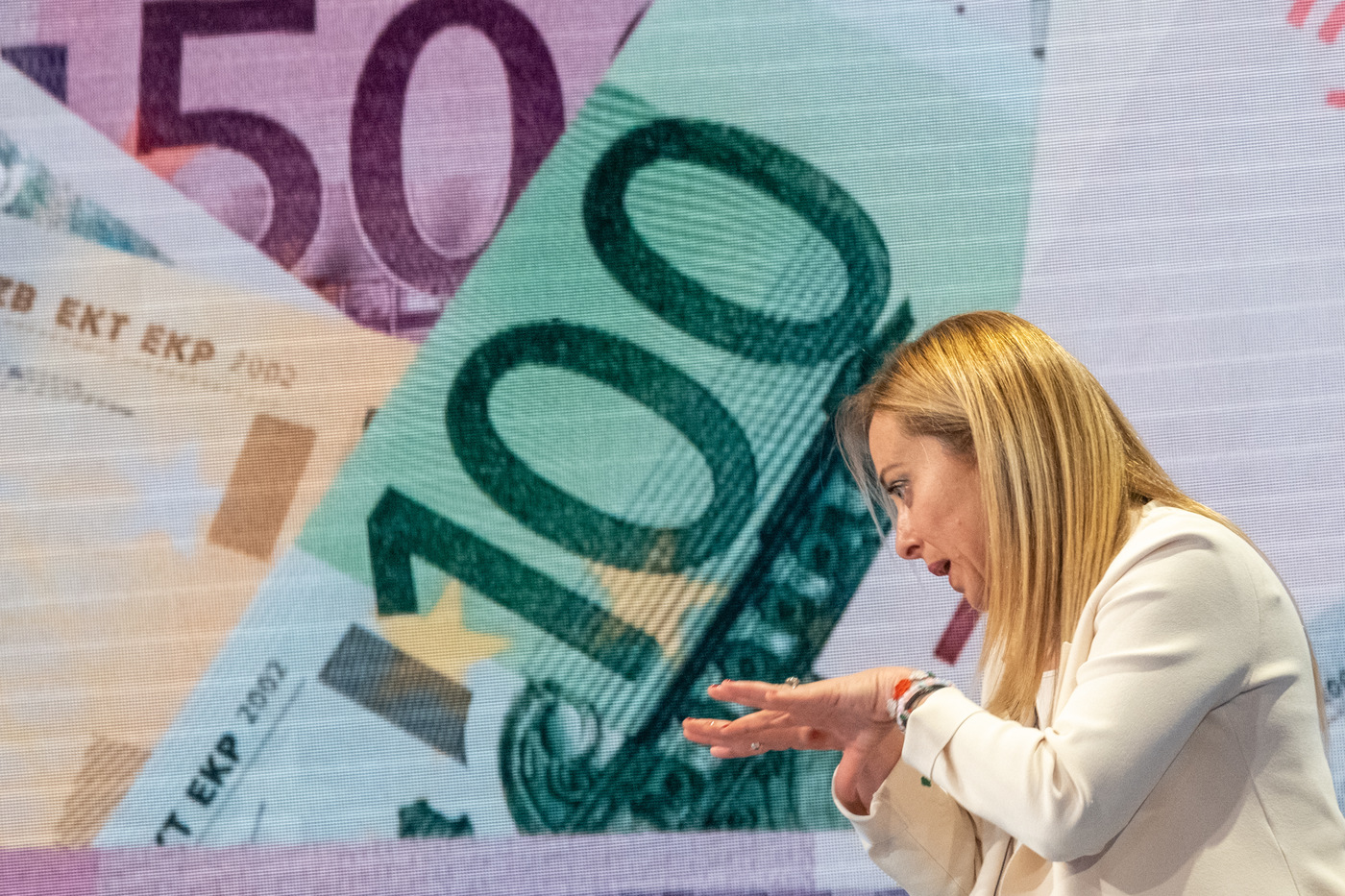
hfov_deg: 19.1
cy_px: 448
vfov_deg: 12.8
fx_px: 3997
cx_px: 672
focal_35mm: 107
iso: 2500
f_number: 9
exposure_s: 1/110
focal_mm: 71.5
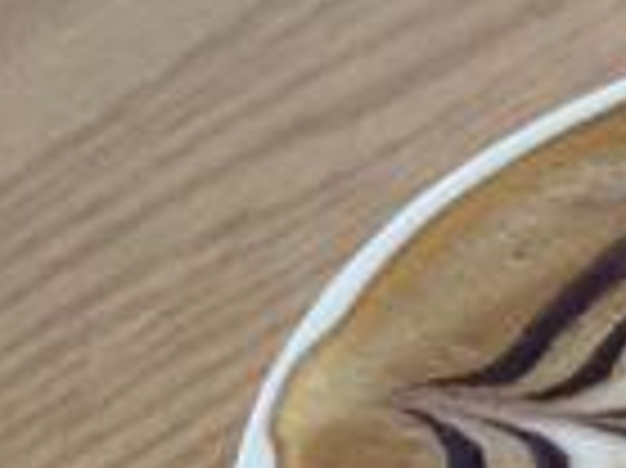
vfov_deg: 9.5
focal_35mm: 146
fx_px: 2638
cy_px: 916
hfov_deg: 11.2
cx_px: 1536
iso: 160
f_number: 2.2
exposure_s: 1/30
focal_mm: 4.15
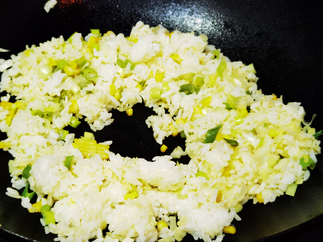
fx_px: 513
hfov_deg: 34.8
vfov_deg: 26.5
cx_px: 134
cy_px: 104
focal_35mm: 55
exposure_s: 1/33.3
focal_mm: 6.71
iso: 250
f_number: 1.9
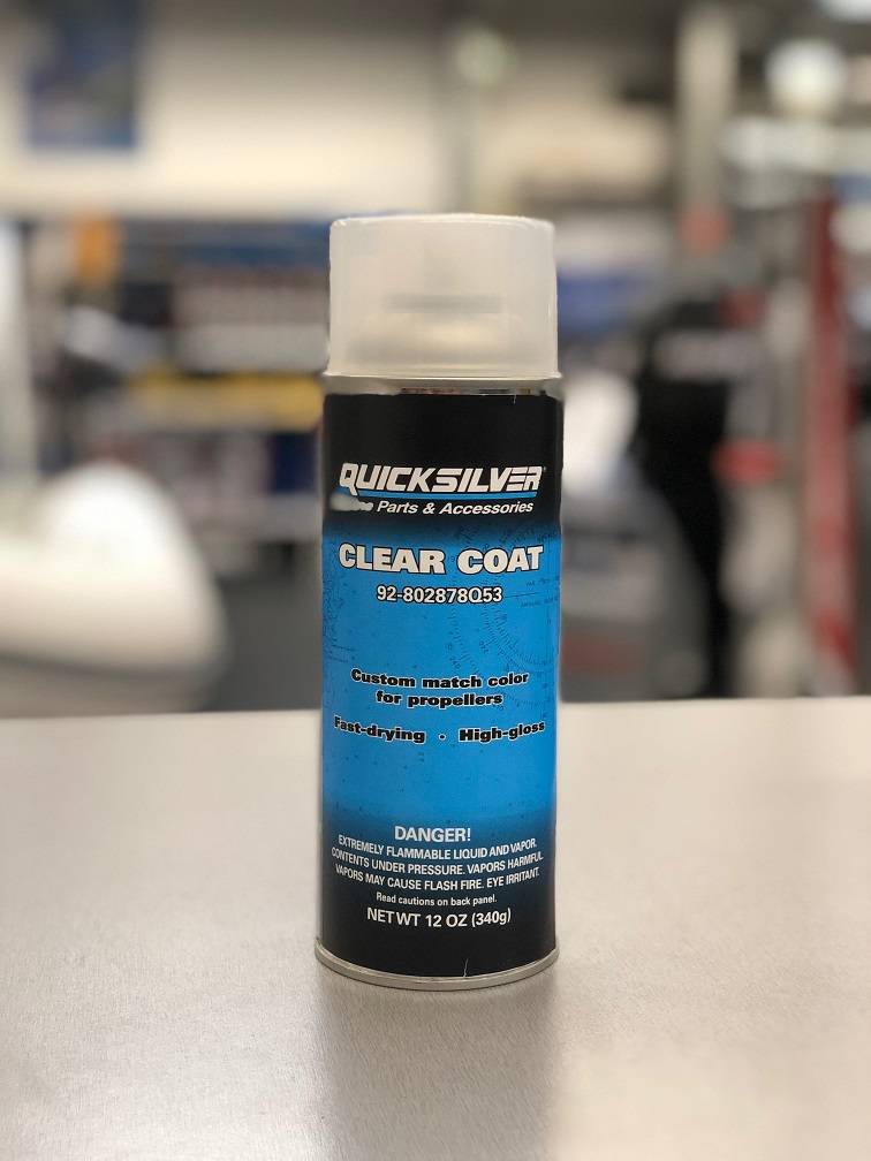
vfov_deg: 36.8
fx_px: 1745
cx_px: 436
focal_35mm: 52
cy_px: 580
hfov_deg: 28.0
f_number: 2.4
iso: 100
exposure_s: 1/50
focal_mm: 6
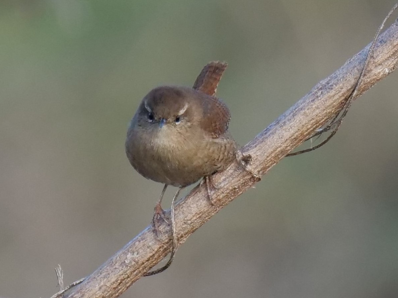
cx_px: 199
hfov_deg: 2.4
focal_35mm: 831
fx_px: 9550
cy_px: 144
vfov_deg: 1.8
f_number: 6.3
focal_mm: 400
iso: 800
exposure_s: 1/400
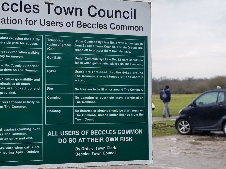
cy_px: 76
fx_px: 261
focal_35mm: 40
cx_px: 59
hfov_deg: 45.3
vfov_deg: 35.9
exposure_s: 1/301
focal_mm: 5.4
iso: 50
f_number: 1.8
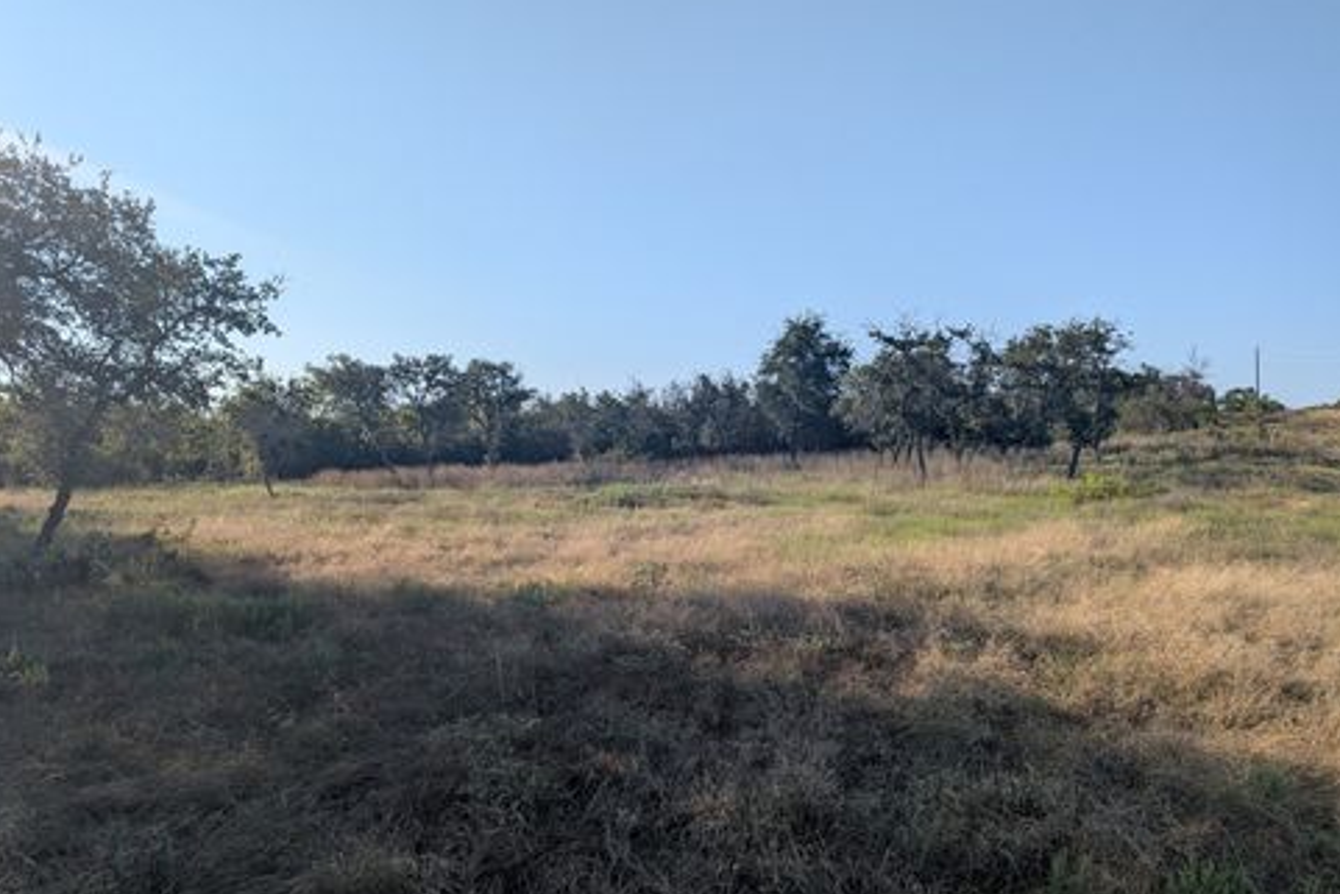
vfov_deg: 49.6
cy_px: 464
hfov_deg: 69.4
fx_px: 968
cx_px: 674
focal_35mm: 26
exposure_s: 1/2762
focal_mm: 6.81
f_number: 1.85
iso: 44
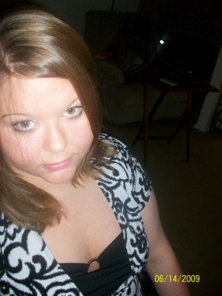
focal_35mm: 32
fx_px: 274
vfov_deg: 56.8
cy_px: 148
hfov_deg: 44.1
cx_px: 111
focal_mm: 5.7
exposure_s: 1/60
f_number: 2.8
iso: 120
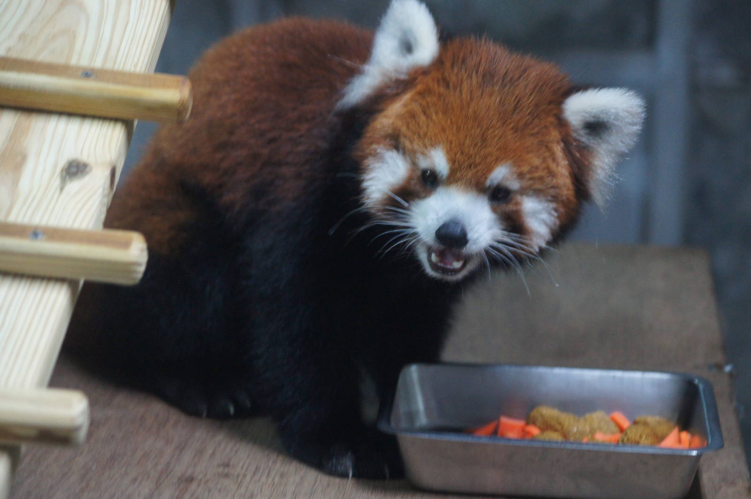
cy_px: 250
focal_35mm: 128
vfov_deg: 10.7
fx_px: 2657
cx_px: 376
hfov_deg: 16.1
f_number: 4
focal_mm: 85
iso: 1600
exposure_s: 1/30
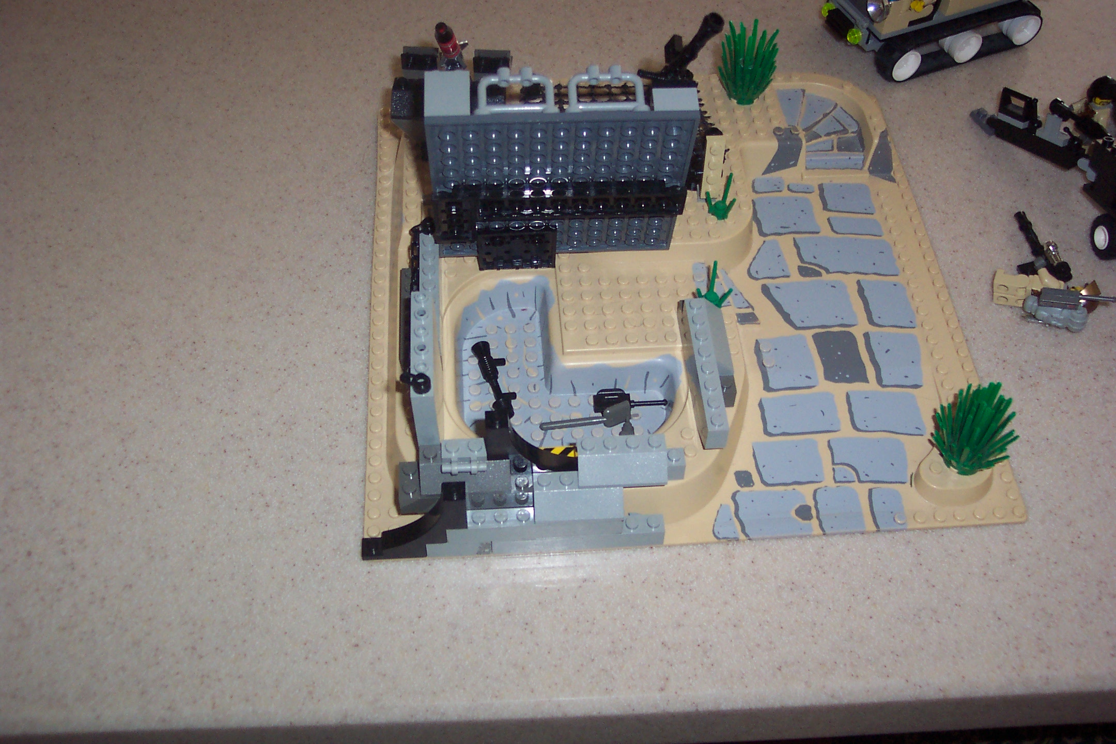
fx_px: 1178
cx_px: 558
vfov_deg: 35.1
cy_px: 372
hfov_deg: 50.7
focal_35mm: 38
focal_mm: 8
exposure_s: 1/30
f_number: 2.8
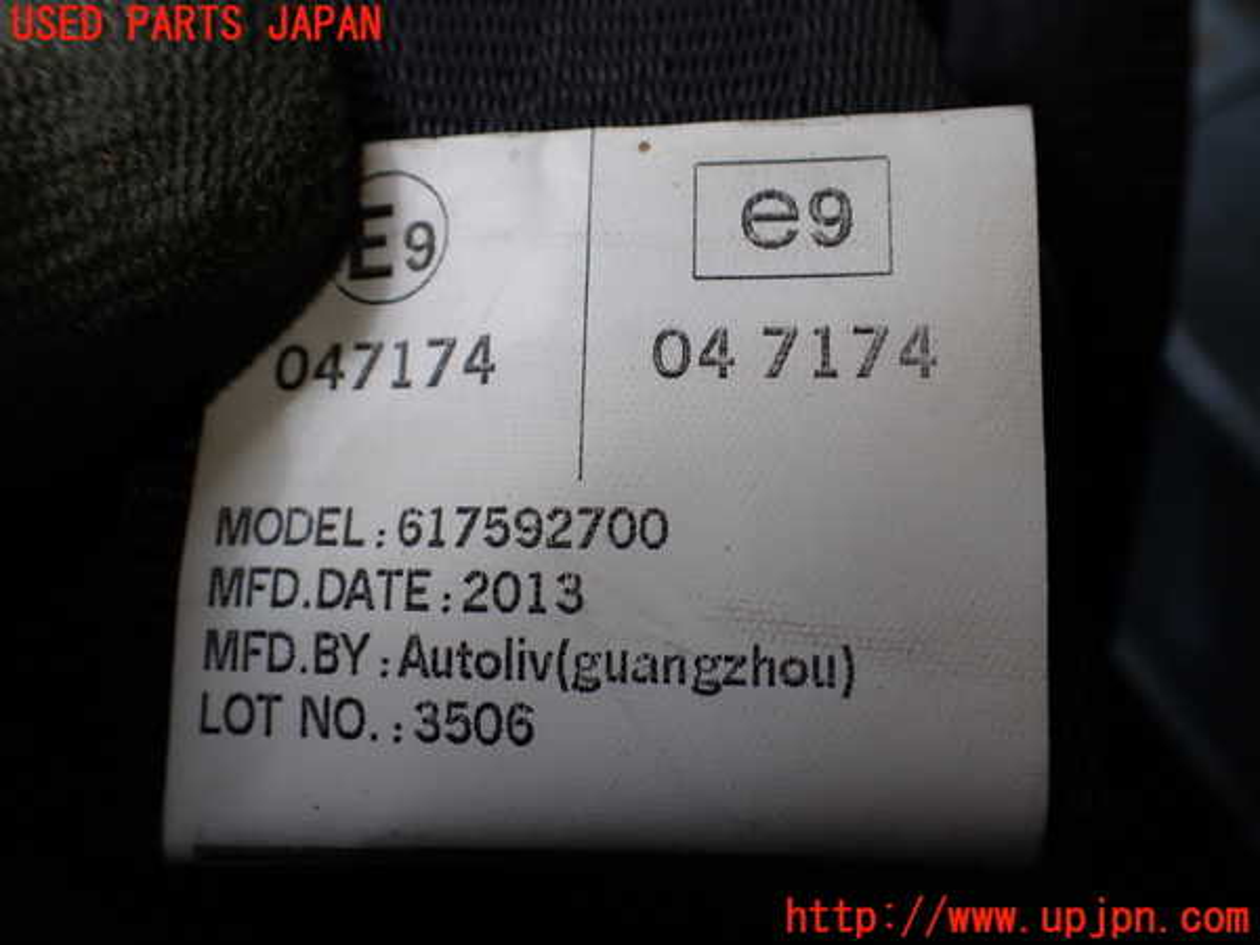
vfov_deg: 46.8
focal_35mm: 30
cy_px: 472
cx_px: 630
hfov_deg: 60.0
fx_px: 1092
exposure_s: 1/125
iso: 100
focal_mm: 5.4
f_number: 9
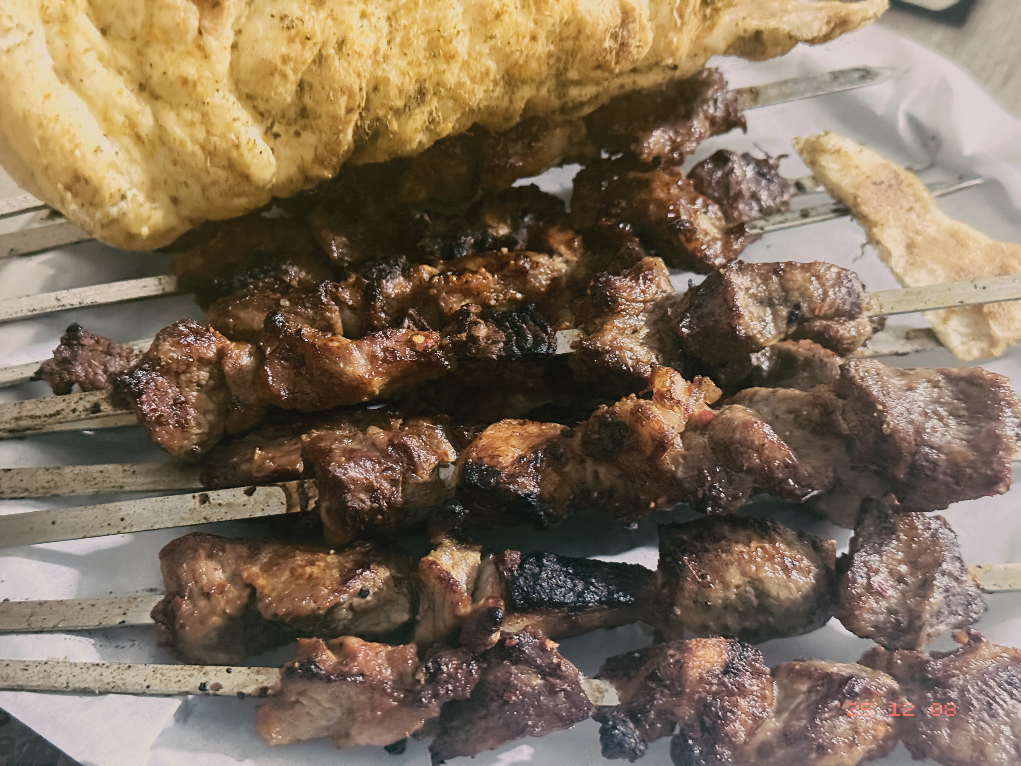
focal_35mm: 48
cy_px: 383
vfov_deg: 30.3
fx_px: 1416
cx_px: 510
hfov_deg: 39.7
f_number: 1.78
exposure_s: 1/20
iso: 1000
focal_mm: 6.76
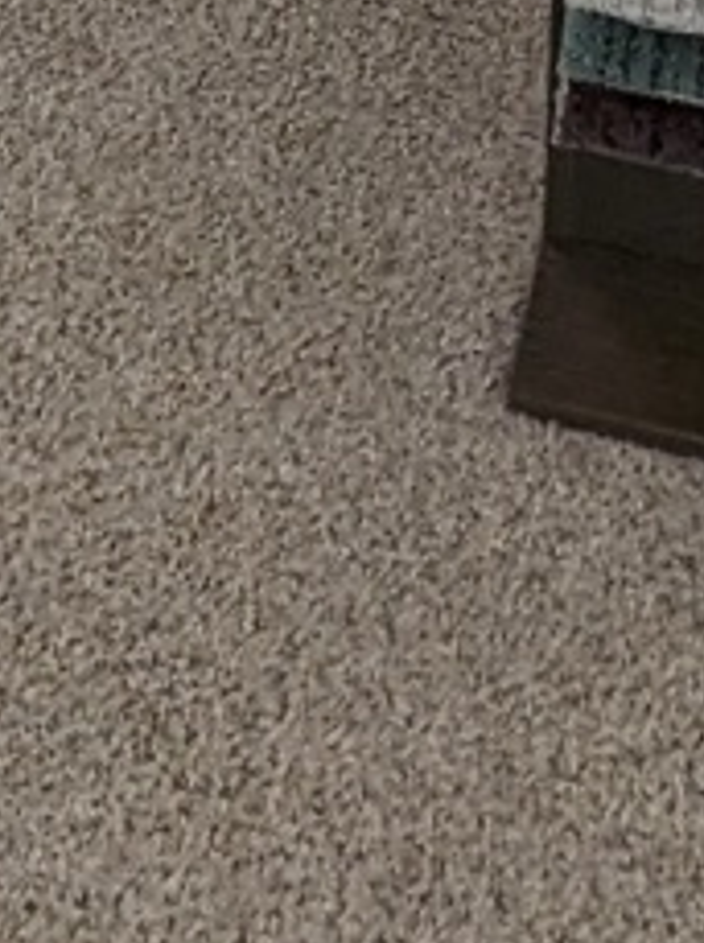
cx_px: 350
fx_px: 3046
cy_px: -1647
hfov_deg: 13.2
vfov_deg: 12.0
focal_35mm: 112
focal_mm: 2.35
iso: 54
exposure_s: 1/60
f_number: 2.2
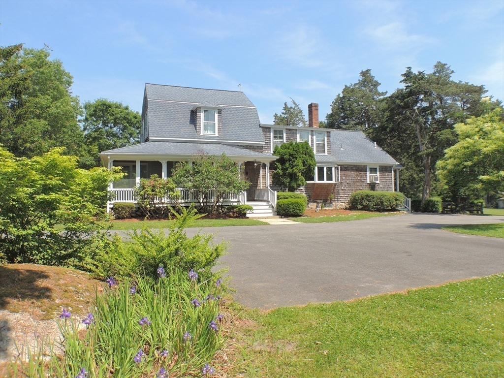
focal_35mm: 33
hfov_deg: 55.4
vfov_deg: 42.9
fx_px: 480
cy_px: 189
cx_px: 252
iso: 100
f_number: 3.2
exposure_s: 1/640
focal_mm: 5.8
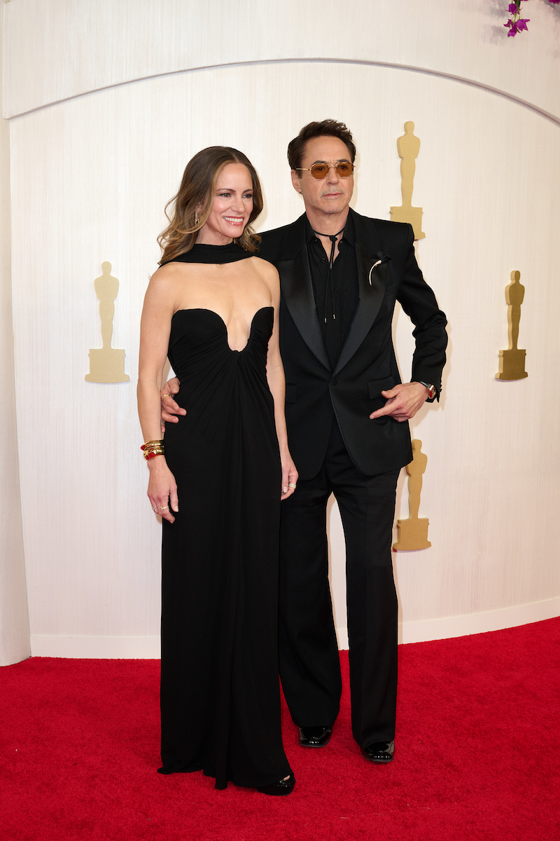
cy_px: 420
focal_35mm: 52
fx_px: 1213
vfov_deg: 38.2
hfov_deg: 26.0
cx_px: 280
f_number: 5.6
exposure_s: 1/160
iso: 400
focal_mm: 52
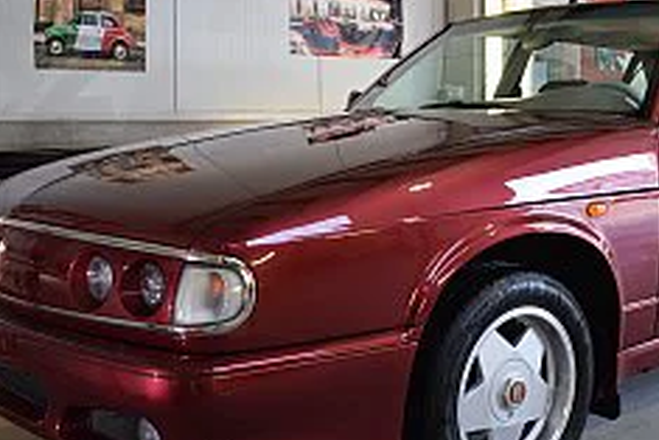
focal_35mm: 51
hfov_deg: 38.2
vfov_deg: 26.5
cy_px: 186
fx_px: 934
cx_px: 460
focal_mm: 20
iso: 400
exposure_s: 1/80
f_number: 4.5
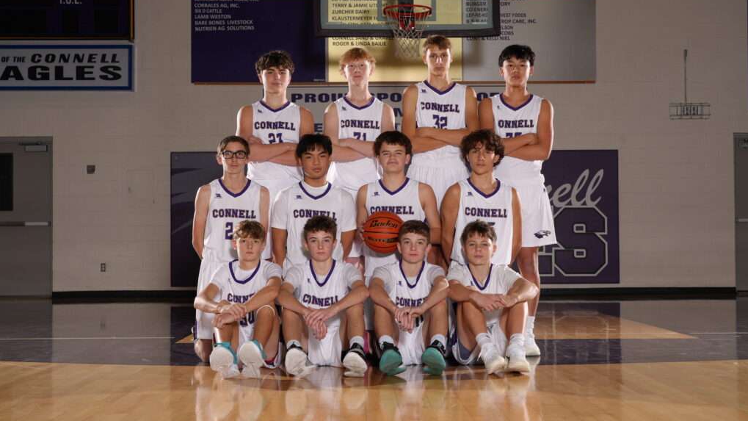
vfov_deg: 20.0
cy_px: 208
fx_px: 1190
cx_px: 375
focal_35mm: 60
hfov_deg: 34.9
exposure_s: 1/125
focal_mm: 57
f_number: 8
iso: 125
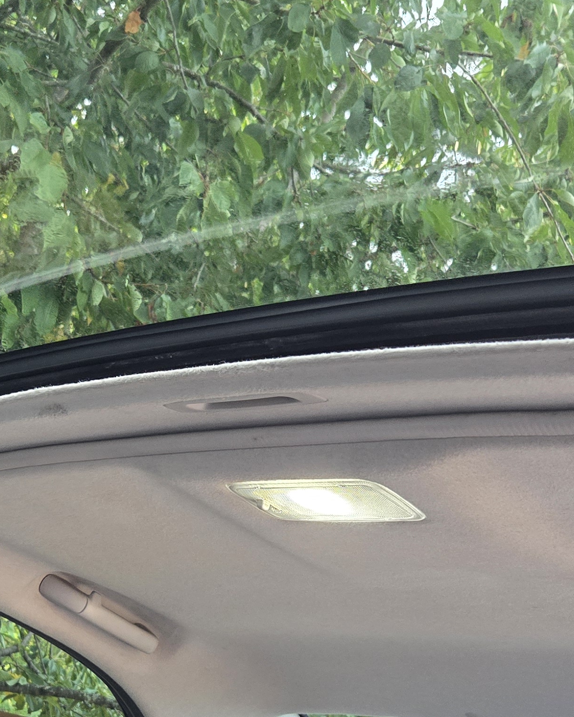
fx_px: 1253
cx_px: 94
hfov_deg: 25.3
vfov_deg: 31.3
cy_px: 544
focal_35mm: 59
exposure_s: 1/120
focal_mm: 5.4
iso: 800
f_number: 1.8
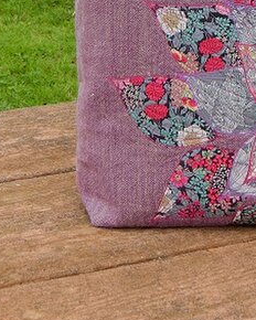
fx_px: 1222
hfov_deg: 11.9
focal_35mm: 129
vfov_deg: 14.2
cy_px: -121
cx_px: 220
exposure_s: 1/320
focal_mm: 8
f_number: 4.4
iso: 80
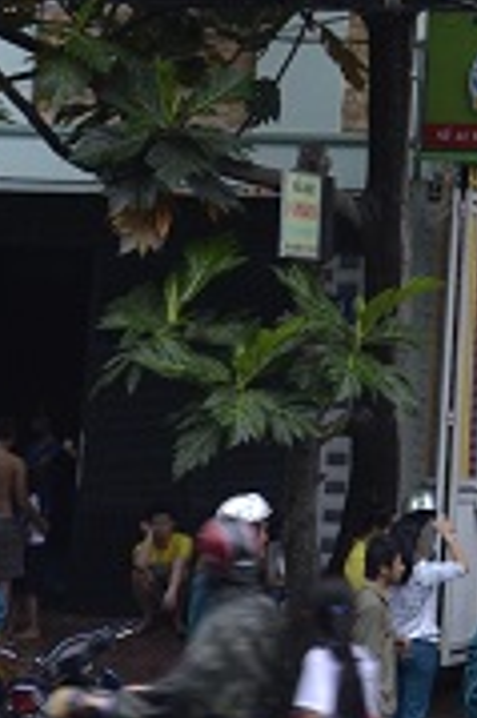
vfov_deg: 13.6
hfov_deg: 9.4
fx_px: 2825
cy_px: -375
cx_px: 722
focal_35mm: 142
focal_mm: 25
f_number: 4.5
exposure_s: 1/80
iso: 800
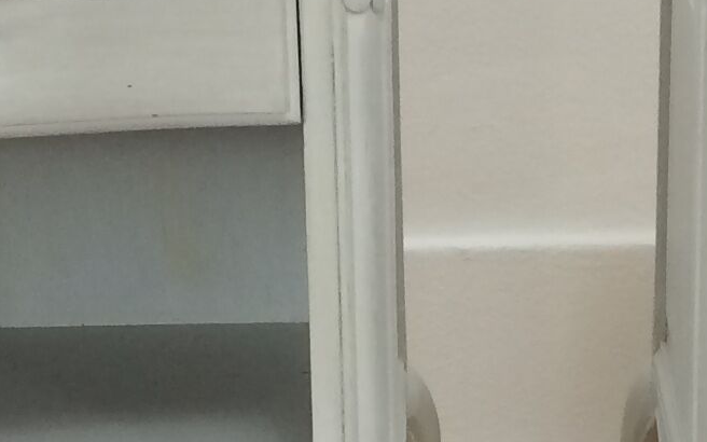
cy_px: 528
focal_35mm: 153
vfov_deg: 8.5
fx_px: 2948
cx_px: 515
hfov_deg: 13.6
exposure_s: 1/33
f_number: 2.2
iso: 40
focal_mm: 4.15
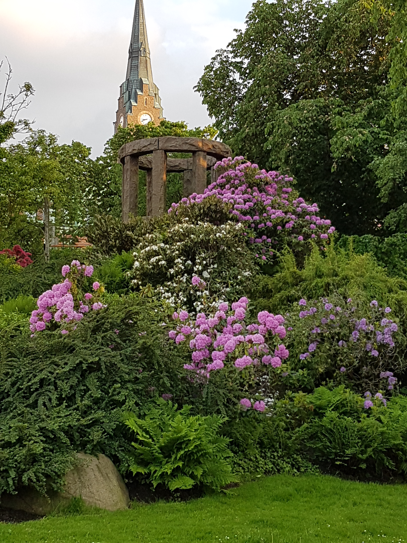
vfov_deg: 67.3
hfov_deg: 53.1
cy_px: 272
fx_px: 408
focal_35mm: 26
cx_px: 204
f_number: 1.7
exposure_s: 1/267
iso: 40
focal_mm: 4.2
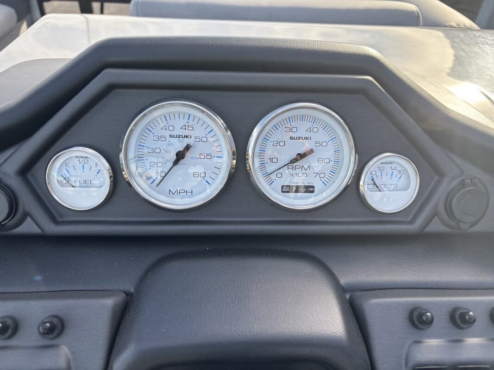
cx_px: 247
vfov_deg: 53.1
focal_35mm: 26
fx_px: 371
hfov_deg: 67.3
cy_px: 185
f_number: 1.6
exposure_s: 1/553
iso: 50
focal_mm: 5.96
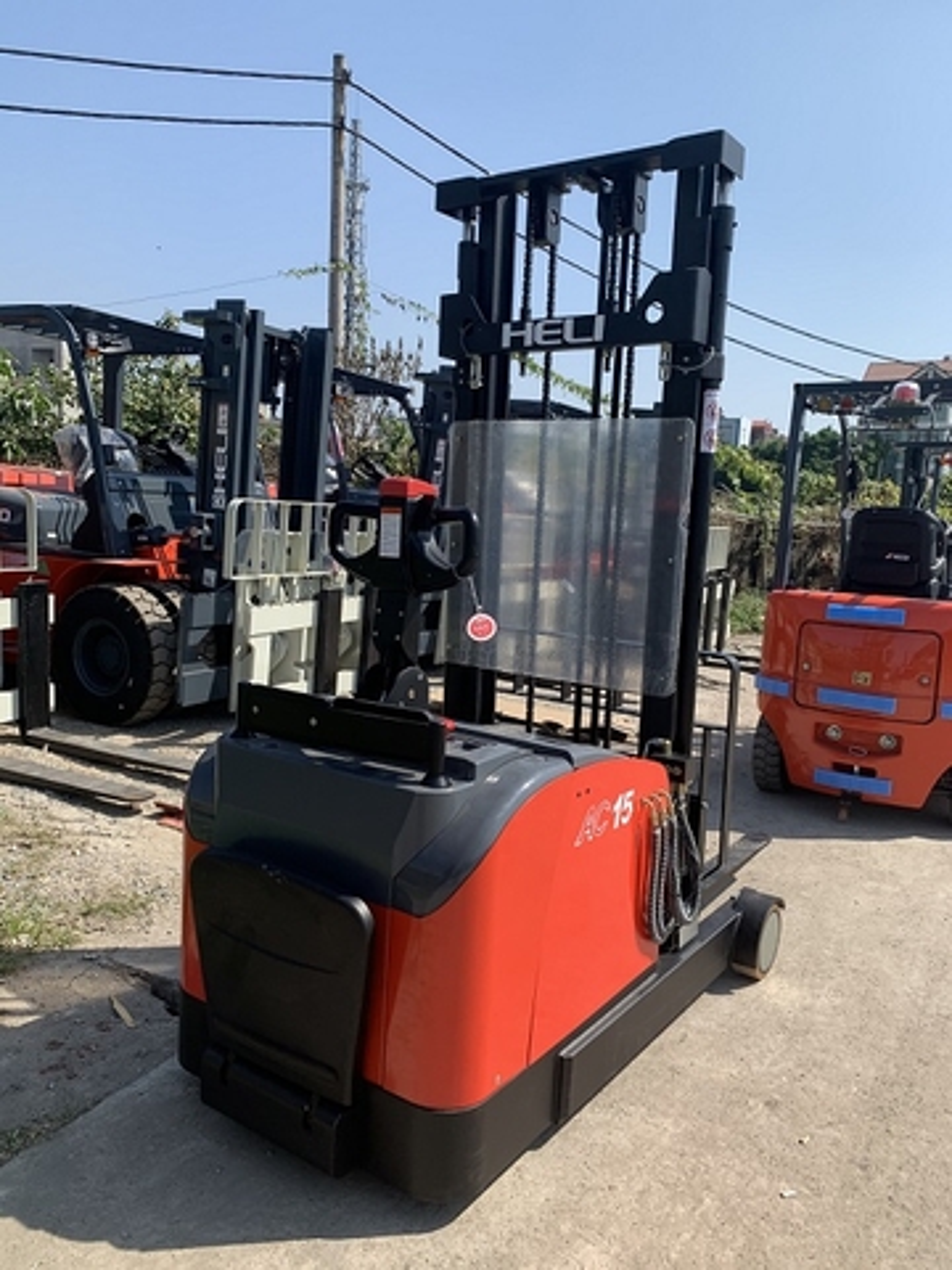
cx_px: 476
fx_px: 953
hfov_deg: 53.1
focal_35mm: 26
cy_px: 635
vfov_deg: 67.3
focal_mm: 4.25
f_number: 1.8
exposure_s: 1/1661
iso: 25
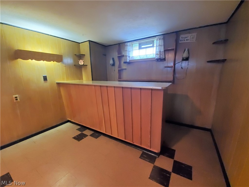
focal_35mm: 13
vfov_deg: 89.9
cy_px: 94
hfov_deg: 106.2
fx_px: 94
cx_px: 124
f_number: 2.2
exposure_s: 1/14
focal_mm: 1.8
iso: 800
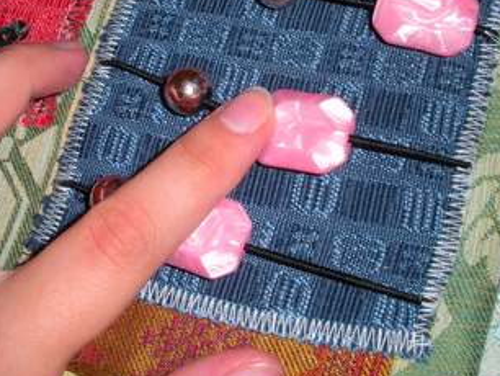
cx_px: 253
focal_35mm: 53
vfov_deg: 27.5
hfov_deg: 36.1
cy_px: 150
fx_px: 766
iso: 64
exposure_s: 1/60
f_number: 5.6
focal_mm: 6.3
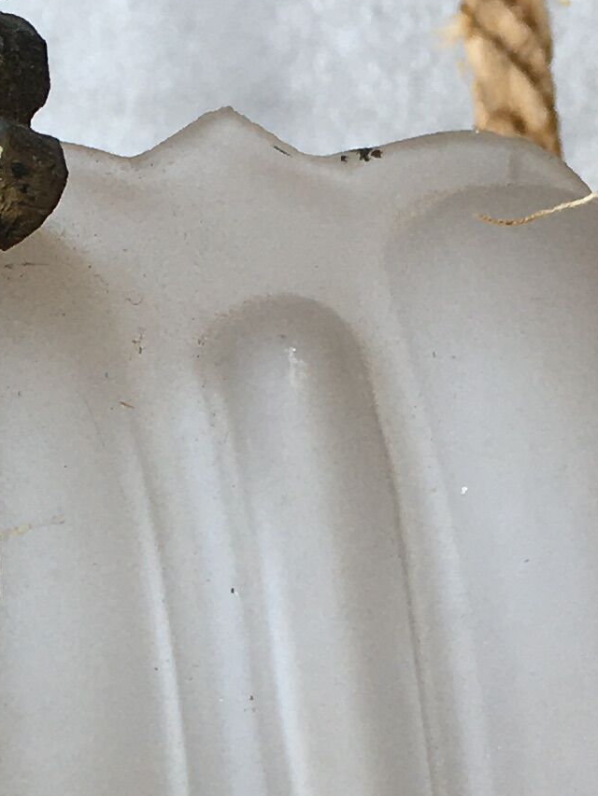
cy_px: 973
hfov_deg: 10.8
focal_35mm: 137
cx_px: 147
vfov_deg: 13.9
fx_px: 3155
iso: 25
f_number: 2.2
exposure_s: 1/425
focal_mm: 4.15
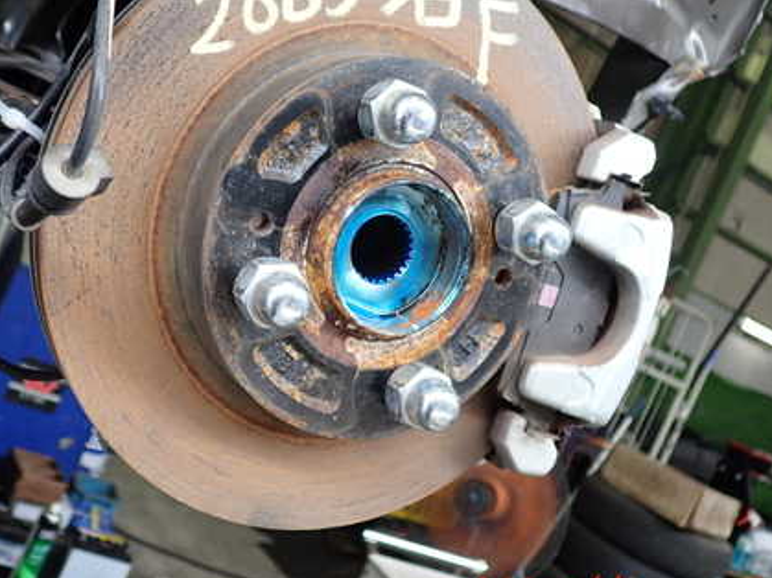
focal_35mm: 43
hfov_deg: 43.8
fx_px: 959
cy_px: 204
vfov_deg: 33.4
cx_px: 343
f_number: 2.3
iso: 200
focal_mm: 5.4
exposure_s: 1/100
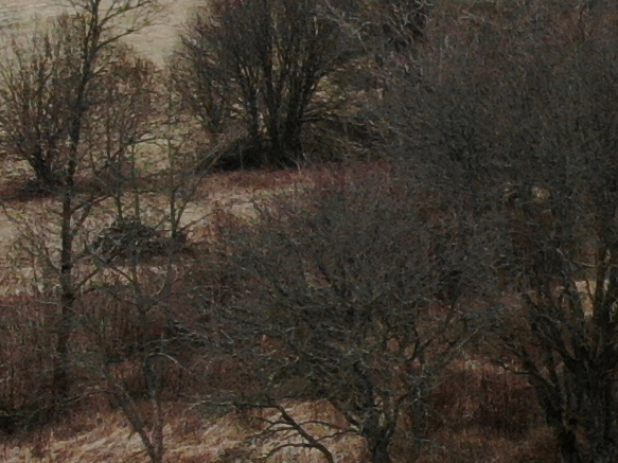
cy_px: 212
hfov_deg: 9.9
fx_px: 2981
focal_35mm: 167
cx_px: 1628
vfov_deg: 8.9
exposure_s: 1/457
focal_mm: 4.5
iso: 120
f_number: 2.8
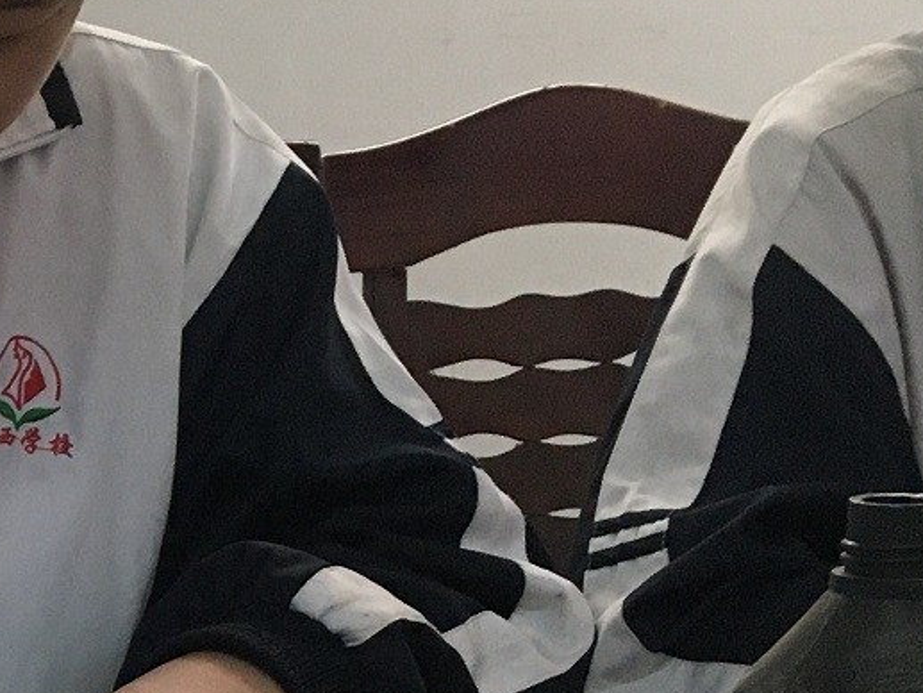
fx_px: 3014
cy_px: 854
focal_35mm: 113
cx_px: -571
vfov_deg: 12.8
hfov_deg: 15.6
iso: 160
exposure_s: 1/33
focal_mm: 4.15
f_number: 2.2
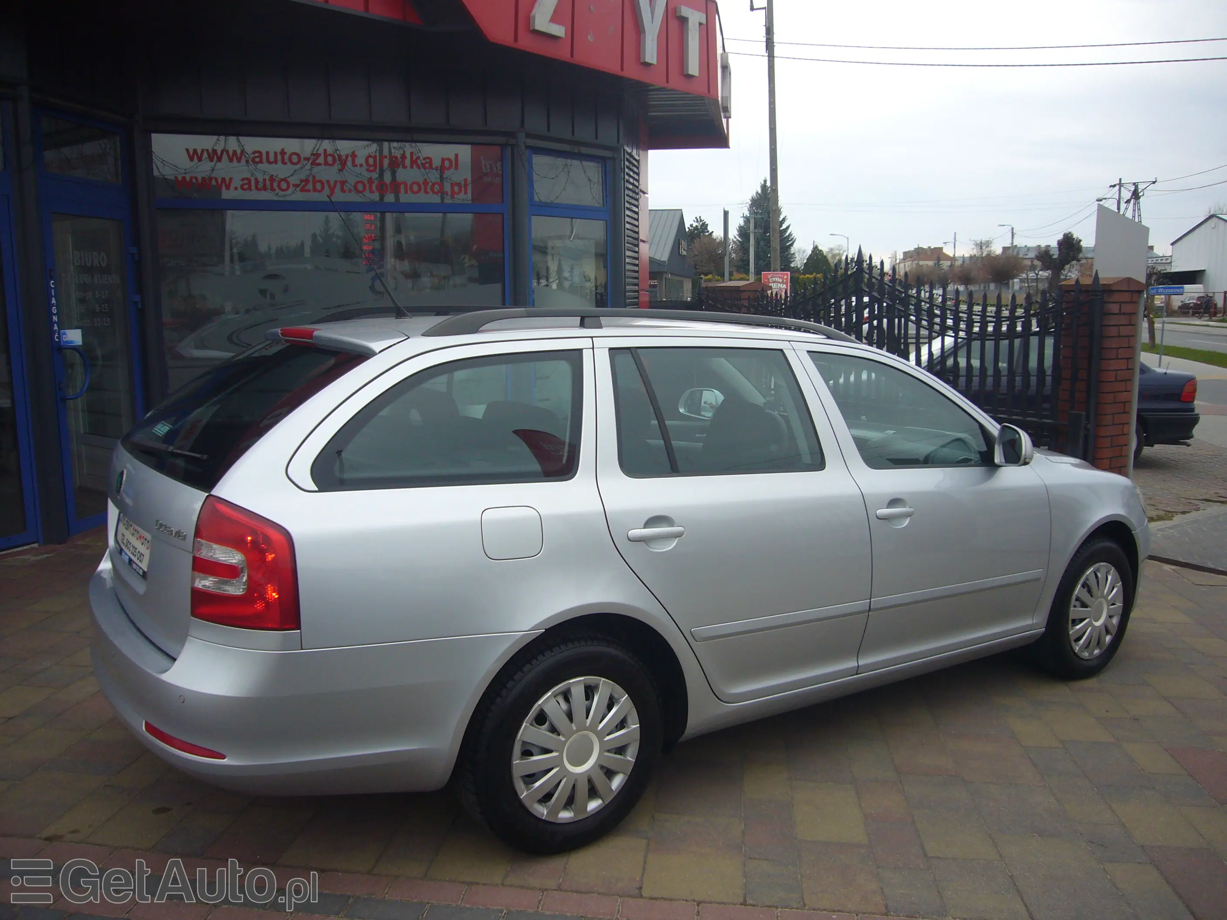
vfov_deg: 49.7
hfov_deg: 63.4
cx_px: 614
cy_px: 460
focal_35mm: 28
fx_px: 992
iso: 80
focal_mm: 4.6
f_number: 2.8
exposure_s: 1/250
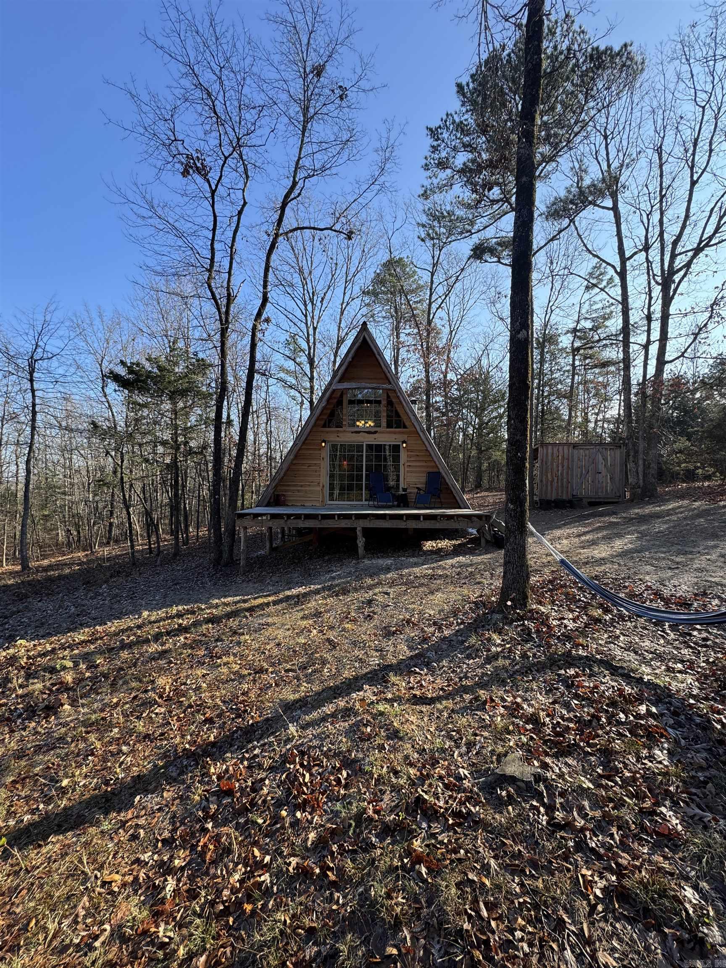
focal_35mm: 14
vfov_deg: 102.1
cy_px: 484
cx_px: 363
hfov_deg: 85.7
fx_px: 391
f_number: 2.2
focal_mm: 2.22
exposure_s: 1/443
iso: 40
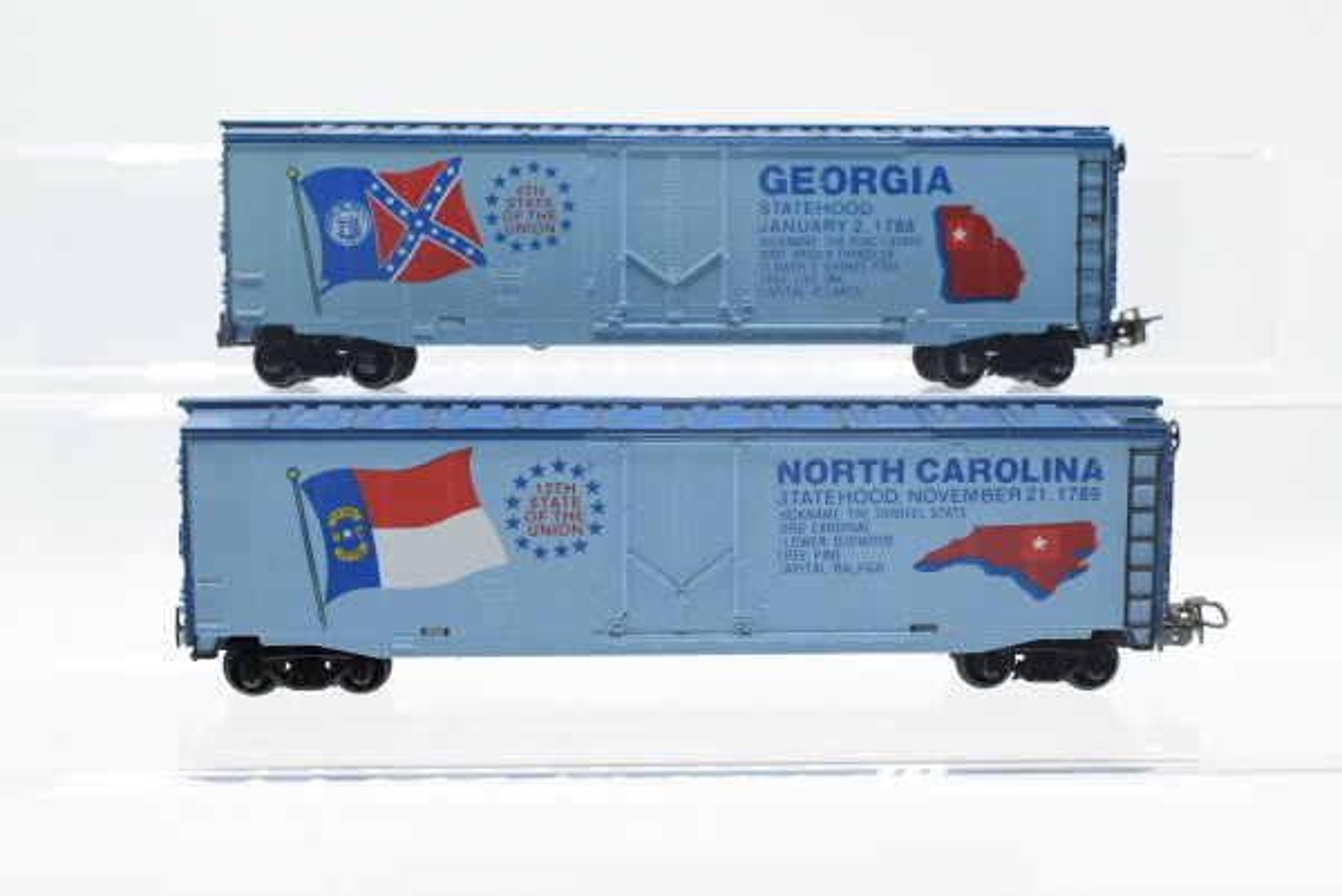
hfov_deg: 37.8
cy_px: 448
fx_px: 1958
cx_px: 671
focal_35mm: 52
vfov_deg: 25.8
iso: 320
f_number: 8
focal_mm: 35
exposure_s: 1/125
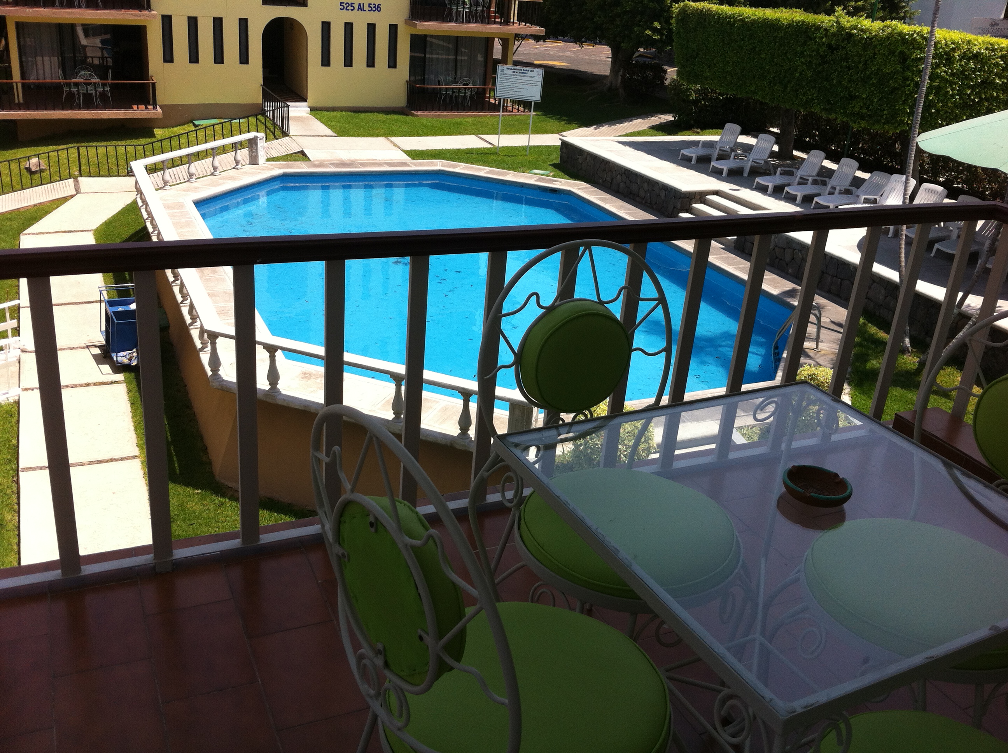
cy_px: 376
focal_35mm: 35
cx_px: 504
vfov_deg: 40.6
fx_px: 1018
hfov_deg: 52.7
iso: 80
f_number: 2.8
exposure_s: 1/973
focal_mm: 3.85
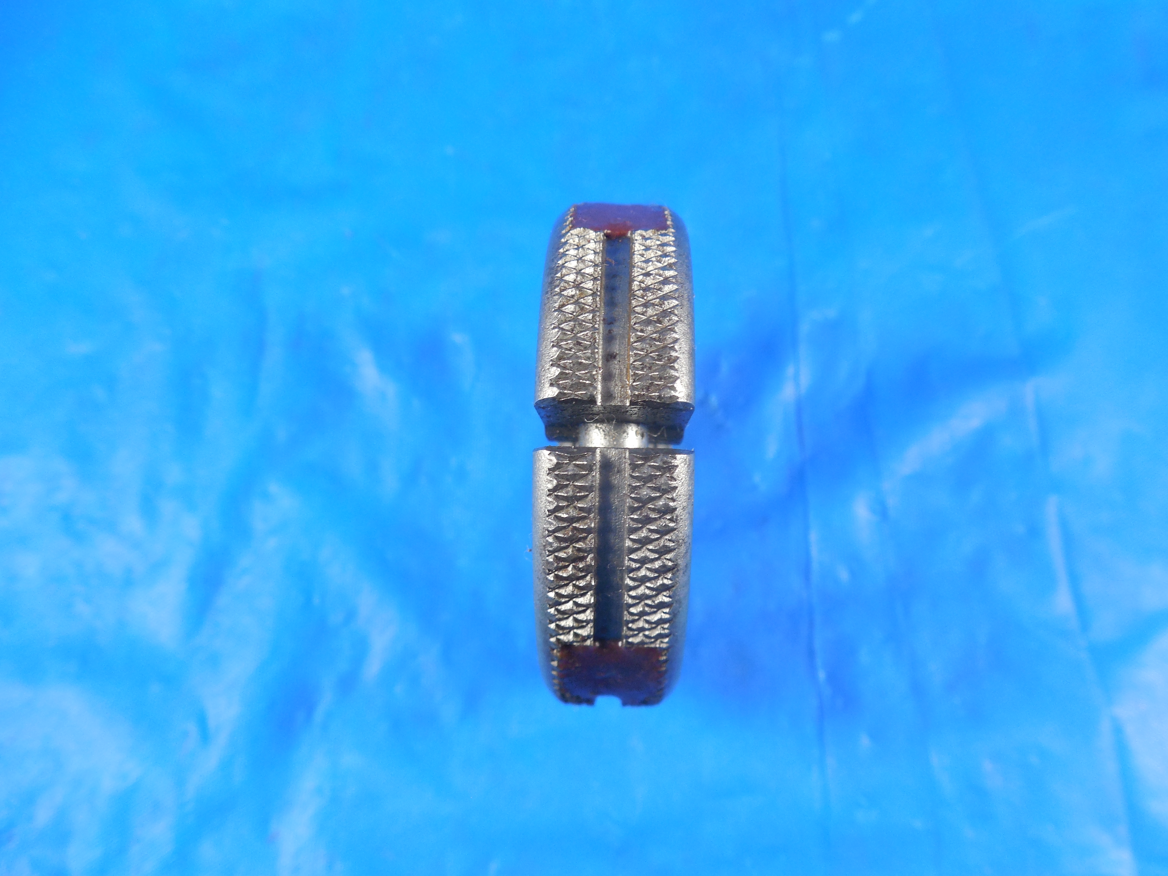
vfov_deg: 54.9
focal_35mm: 25
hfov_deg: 69.4
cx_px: 584
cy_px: 438
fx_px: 844
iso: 280
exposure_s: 1/30
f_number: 3.3
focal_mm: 4.5
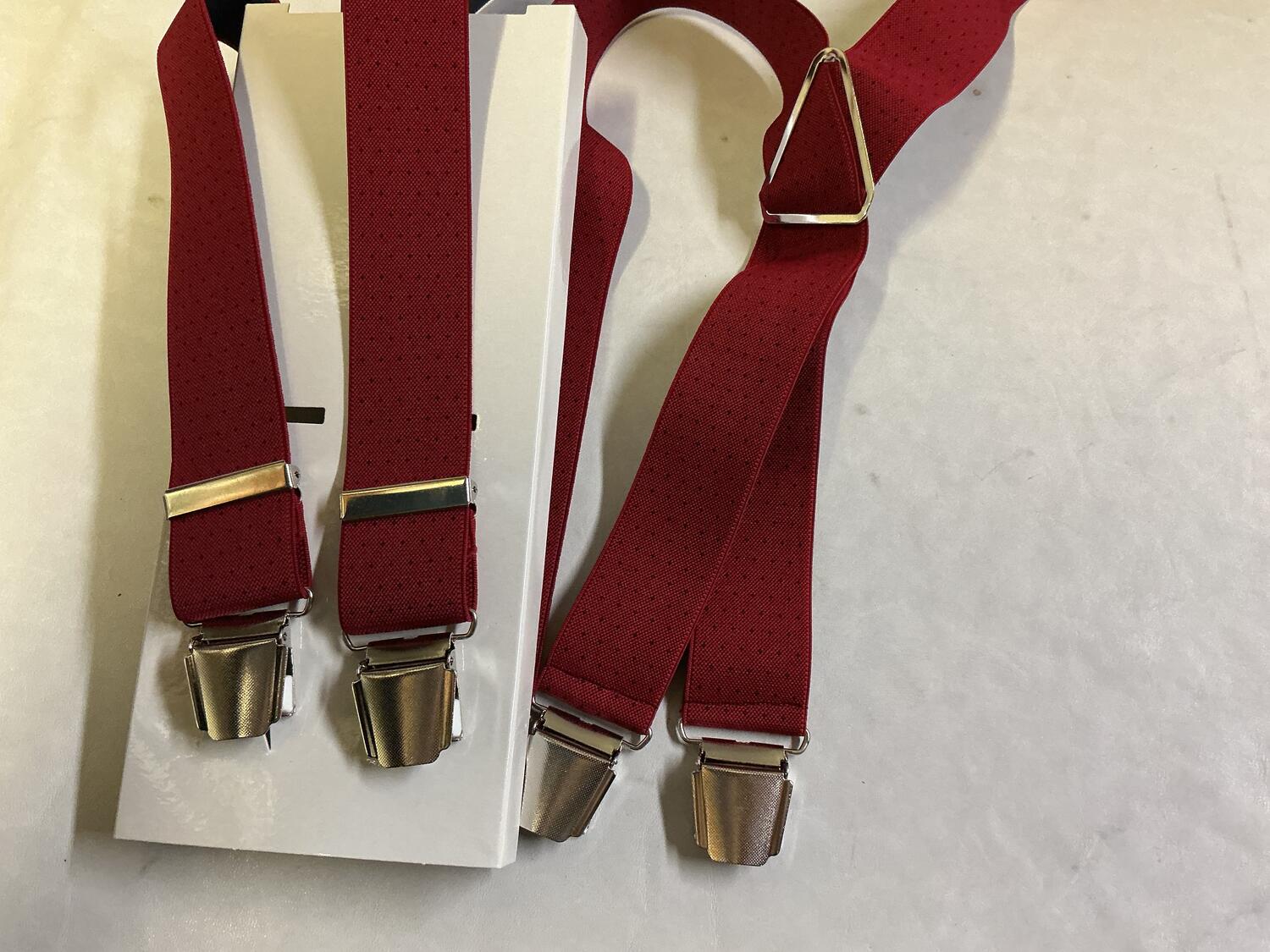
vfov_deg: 48.2
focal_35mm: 29
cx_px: 635
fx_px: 1064
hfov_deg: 61.7
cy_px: 476
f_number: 1.8
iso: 125
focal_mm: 3
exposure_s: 1/50
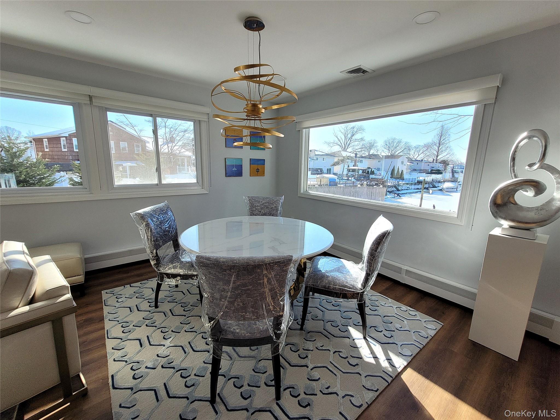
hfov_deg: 106.2
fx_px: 210
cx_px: 280
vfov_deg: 89.9
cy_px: 210
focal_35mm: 13
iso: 40
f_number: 2.2
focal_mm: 1.74
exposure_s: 1/348
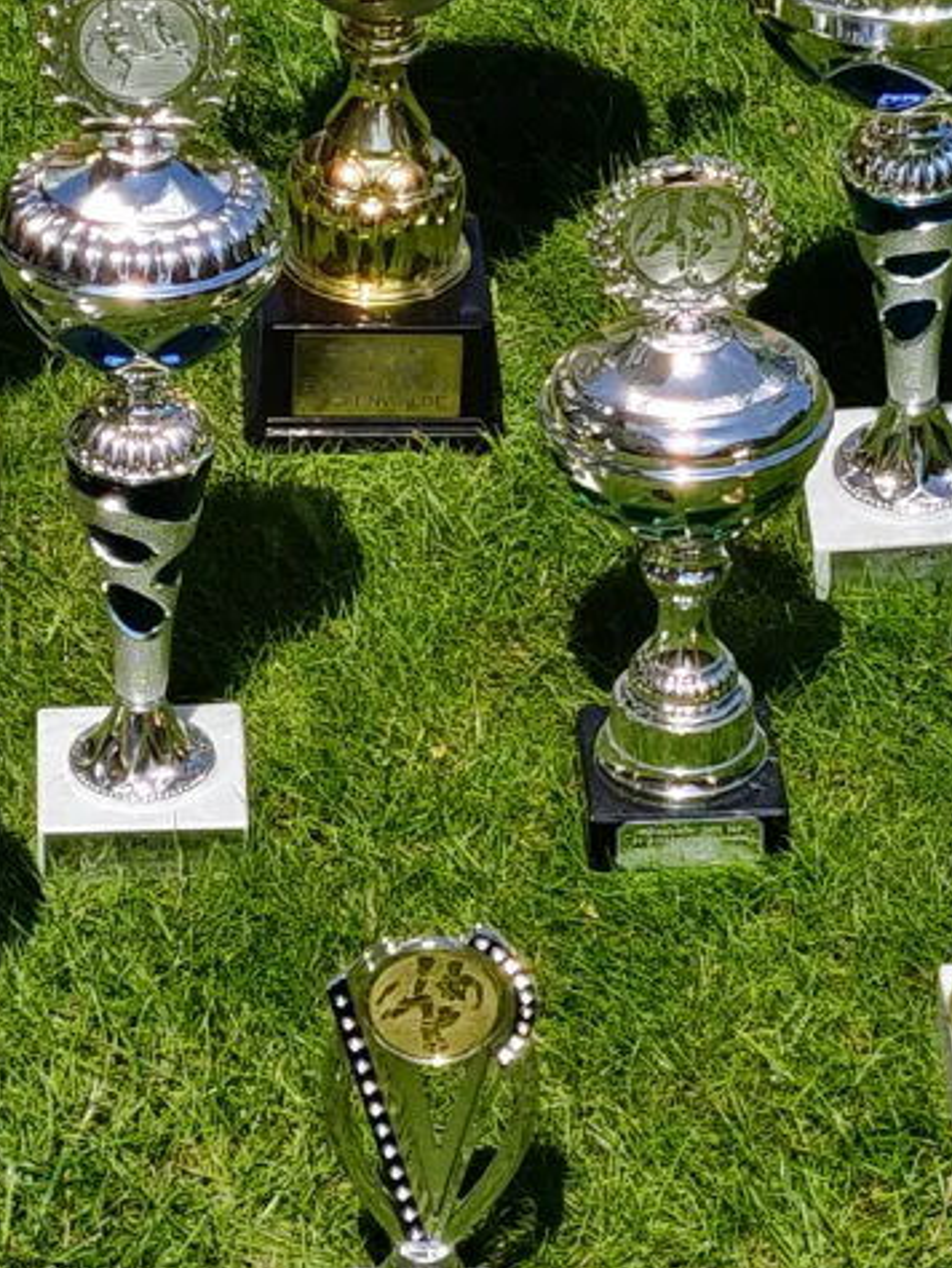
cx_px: 326
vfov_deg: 35.2
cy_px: 417
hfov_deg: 26.9
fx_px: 1978
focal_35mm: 54
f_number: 1.7
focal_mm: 4.25
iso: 100
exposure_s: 1/1435
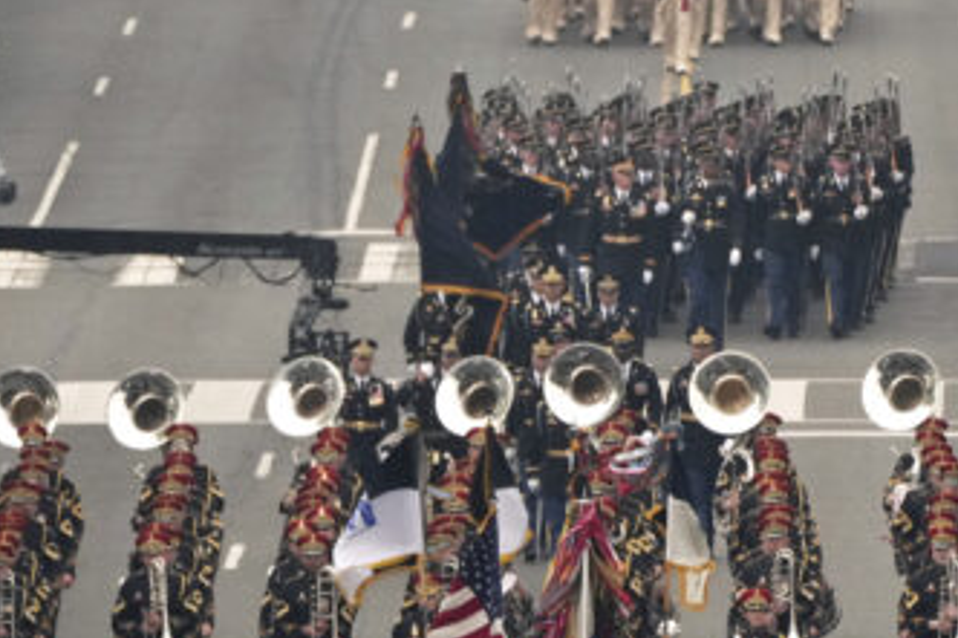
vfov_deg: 1.2
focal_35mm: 1158
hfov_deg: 1.8
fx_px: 30799
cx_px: 519
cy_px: 559
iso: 2000
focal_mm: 400
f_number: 7.1
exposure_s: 1/1000
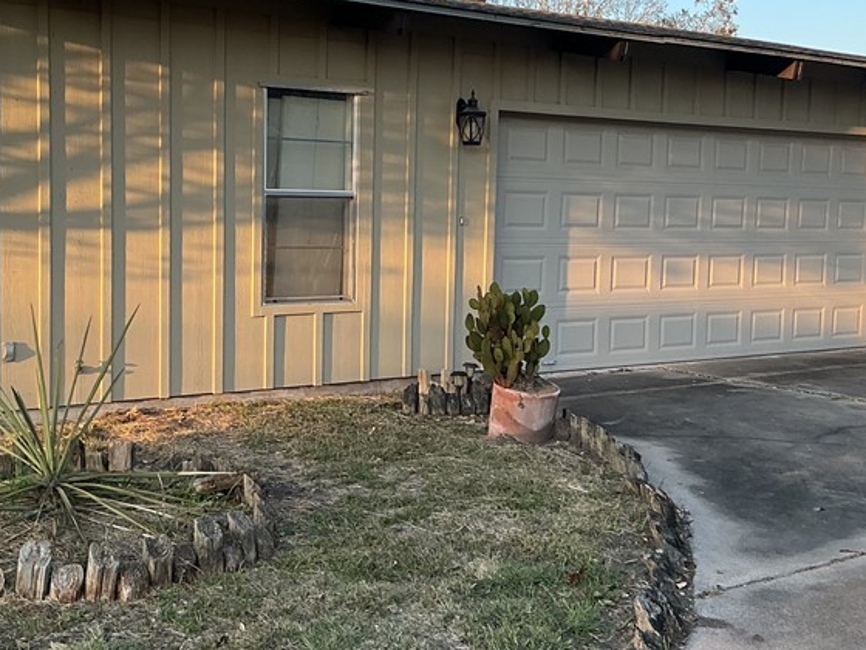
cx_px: 382
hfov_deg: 36.1
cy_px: 289
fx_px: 1326
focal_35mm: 53
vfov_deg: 27.5
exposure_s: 1/199
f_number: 1.8
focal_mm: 3
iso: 20
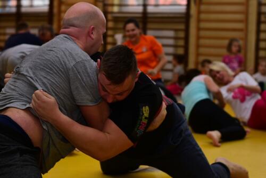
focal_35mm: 75
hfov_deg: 27.0
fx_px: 554
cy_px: 89
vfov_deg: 18.2
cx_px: 133
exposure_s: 1/200
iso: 320
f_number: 2.5
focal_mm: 50
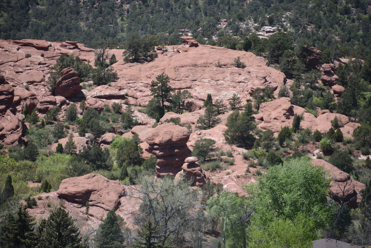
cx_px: 186
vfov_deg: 6.0
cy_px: 124
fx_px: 2371
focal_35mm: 230
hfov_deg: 8.9
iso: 100
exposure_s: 1/500
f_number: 5.6
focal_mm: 230
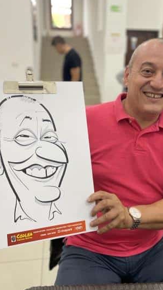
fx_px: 246
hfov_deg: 36.7
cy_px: 141
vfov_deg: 61.0
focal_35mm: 32
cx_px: 86
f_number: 1.6
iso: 160
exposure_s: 1/50
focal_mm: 4.2
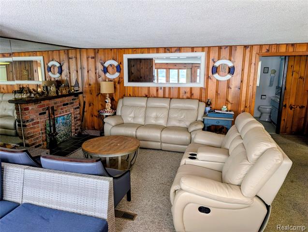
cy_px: 116
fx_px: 214
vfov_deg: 57.0
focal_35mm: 24
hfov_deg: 71.5
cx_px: 154
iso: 23
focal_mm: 6.9
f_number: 1.68
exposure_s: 1/160
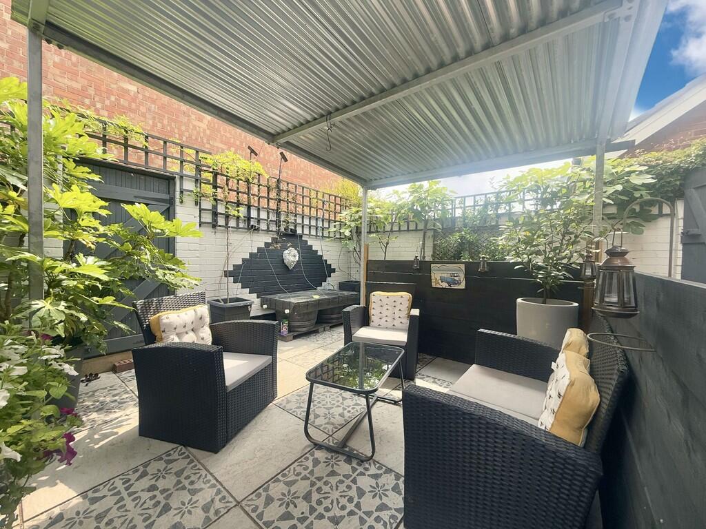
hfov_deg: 102.1
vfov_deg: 85.7
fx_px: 286
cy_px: 264
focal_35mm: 14
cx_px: 353
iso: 64
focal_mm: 2.22
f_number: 2.2
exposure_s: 1/433
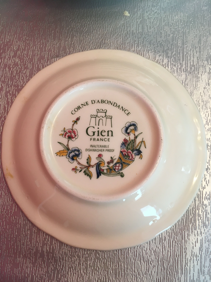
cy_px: 141
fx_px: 236
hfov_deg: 48.2
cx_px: 106
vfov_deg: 61.7
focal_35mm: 29
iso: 80
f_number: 2.2
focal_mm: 4.15
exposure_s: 1/33
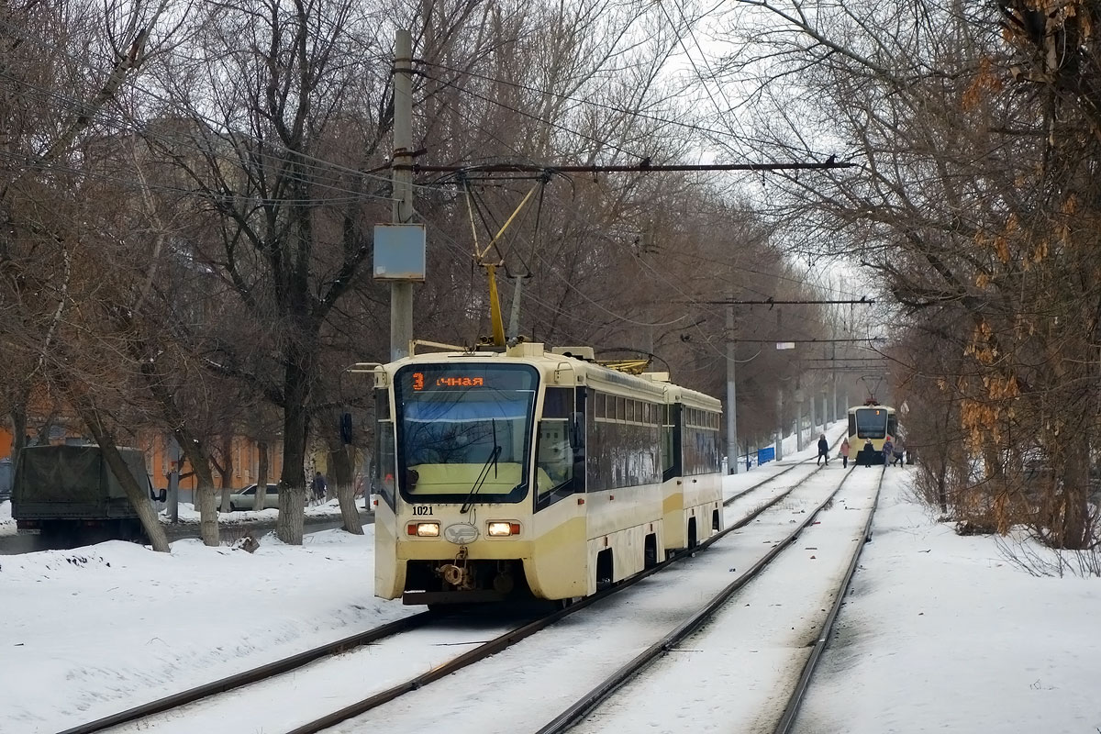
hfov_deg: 26.0
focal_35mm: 78
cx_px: 550
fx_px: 2385
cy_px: 367
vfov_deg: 17.5
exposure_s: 1/500
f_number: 4.5
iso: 160
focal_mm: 28.84
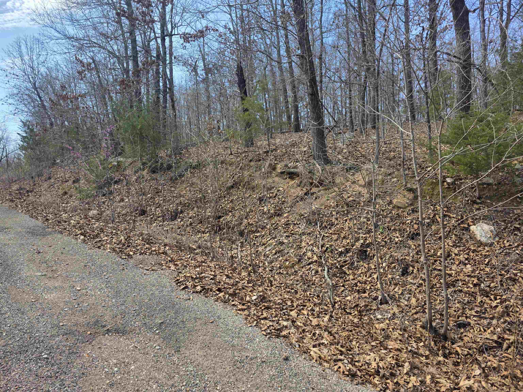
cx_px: 262
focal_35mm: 23
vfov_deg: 58.9
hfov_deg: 73.9
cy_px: 196
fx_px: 347
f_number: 1.7
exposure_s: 1/1517
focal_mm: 6.3
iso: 80
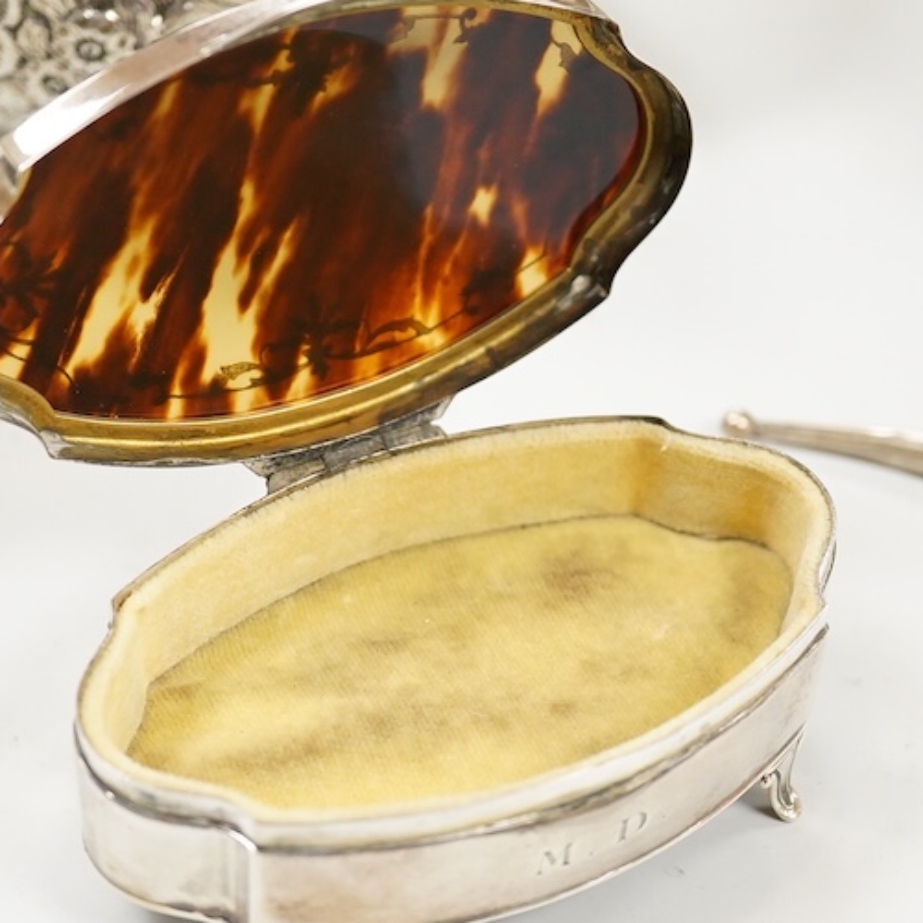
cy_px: 462
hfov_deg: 20.2
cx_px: 427
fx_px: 2594
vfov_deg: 20.2
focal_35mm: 86
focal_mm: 30
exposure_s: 1/320
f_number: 3.5
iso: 2500
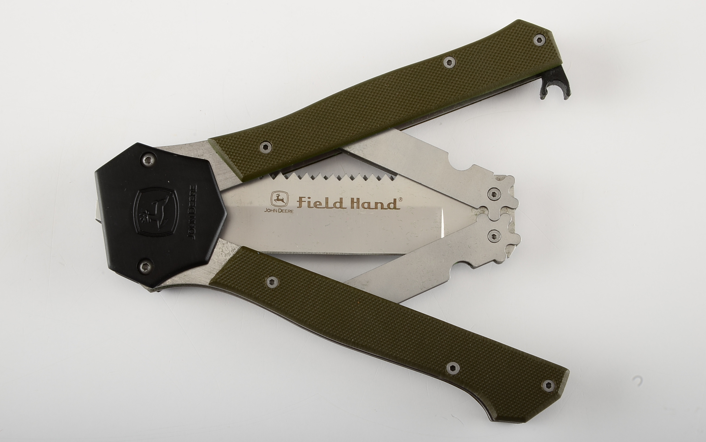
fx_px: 1482
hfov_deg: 26.8
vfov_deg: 16.9
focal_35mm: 77
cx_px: 354
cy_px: 231
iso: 100
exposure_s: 1/250
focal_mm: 50
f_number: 22
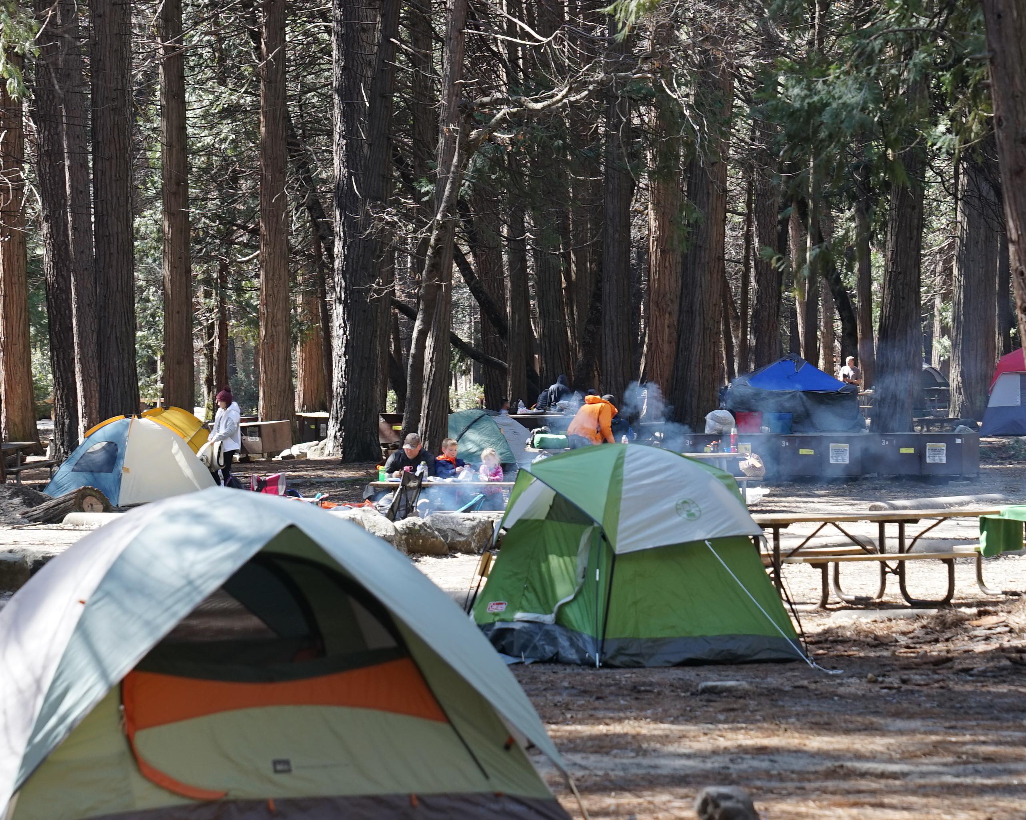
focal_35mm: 154
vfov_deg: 10.0
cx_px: 509
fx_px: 4676
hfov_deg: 12.5
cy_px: 312
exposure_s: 1/160
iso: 160
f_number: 4
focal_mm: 70
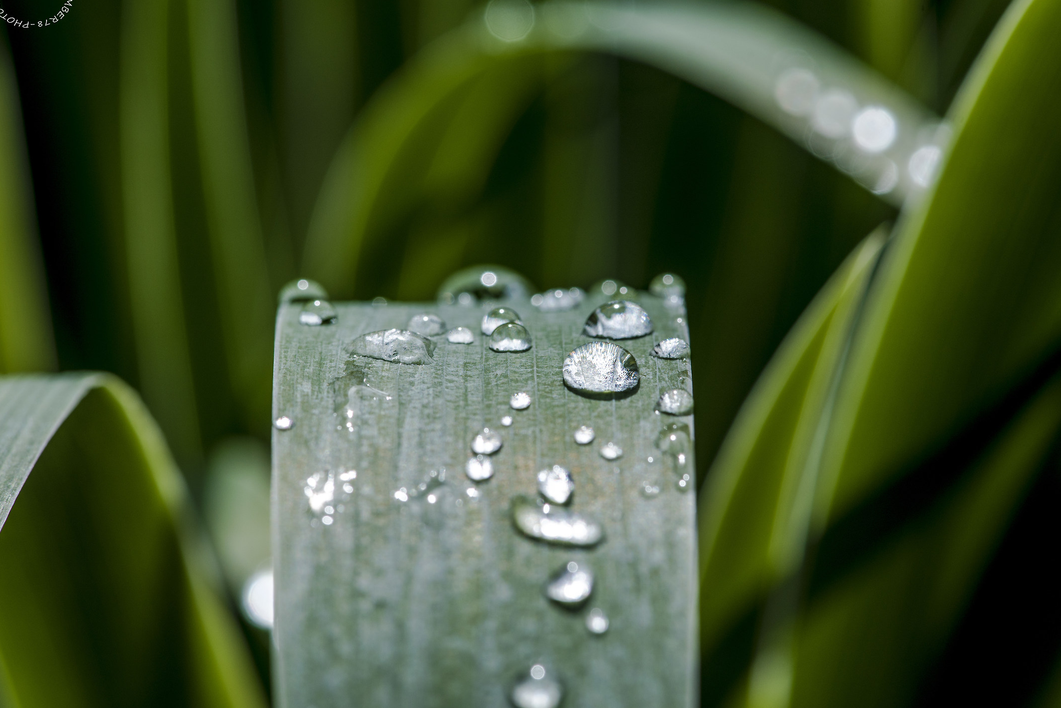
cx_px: 571
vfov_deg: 11.5
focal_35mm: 119
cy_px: 350
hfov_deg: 17.2
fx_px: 3508
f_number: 14
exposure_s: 1/500
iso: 160
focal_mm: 105
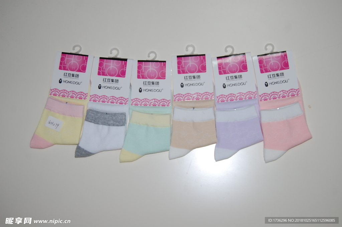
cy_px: 114
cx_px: 171
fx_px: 456
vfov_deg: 28.0
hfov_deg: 41.1
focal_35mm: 48
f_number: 4.5
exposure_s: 1/60
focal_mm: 32
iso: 400
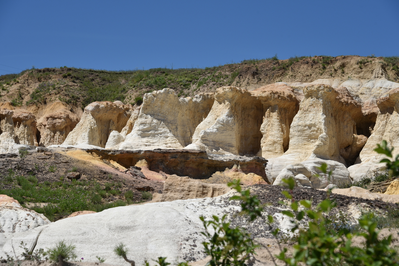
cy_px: 133
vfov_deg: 12.2
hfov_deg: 18.3
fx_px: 1242
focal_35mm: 112
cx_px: 200
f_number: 10
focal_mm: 112
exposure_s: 1/400
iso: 100
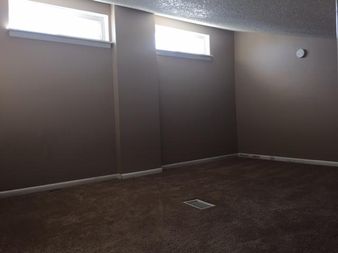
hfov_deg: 61.7
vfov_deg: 48.2
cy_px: 126
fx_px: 283
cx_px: 169
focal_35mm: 29
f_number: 2.2
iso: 40
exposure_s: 1/60
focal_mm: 4.15
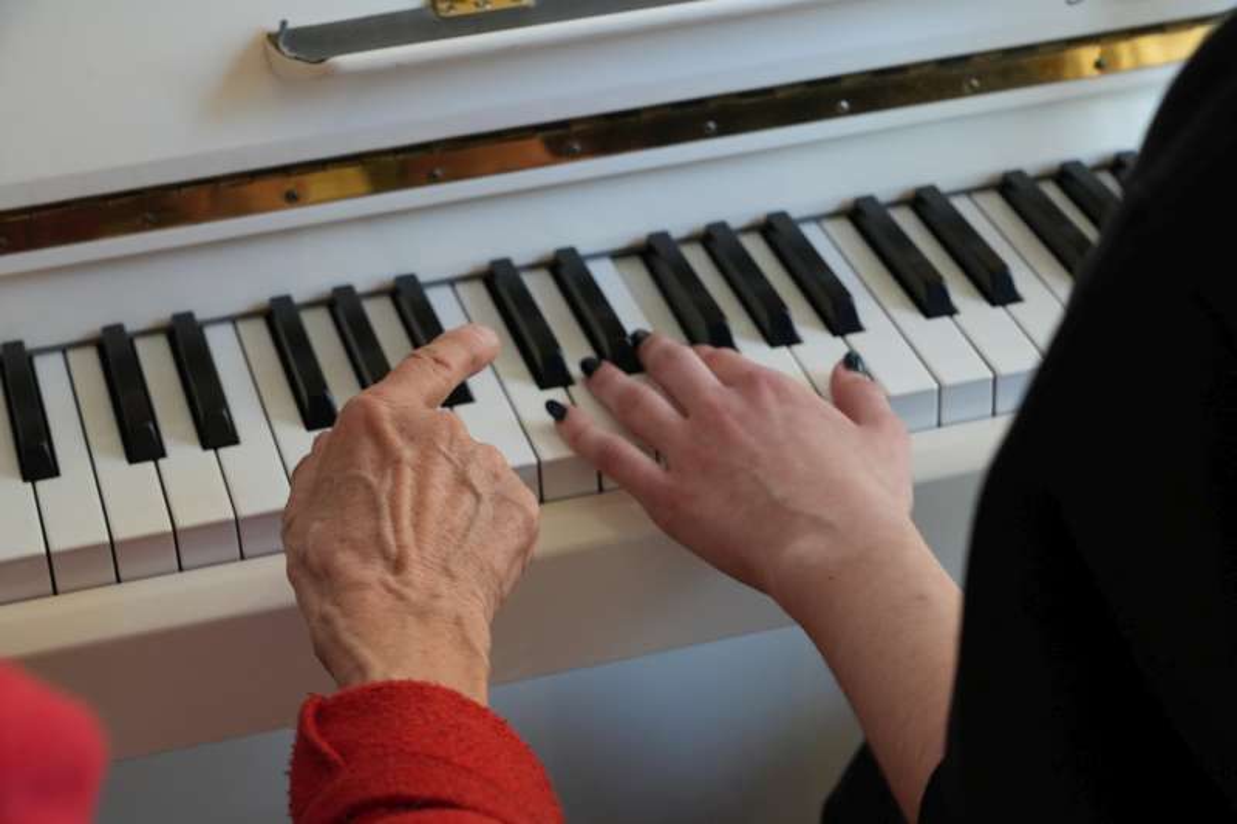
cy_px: 412
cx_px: 618
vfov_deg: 16.4
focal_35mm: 83
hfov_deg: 24.5
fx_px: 2851
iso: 3200
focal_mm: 83
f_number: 8
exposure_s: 1/100
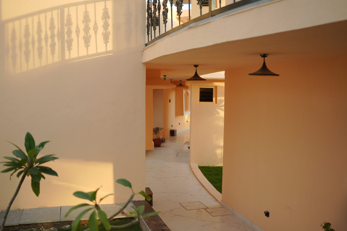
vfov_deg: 35.9
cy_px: 120
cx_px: 164
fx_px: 357
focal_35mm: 37
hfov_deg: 51.9
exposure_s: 1/500
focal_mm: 35
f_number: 1.4
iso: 100
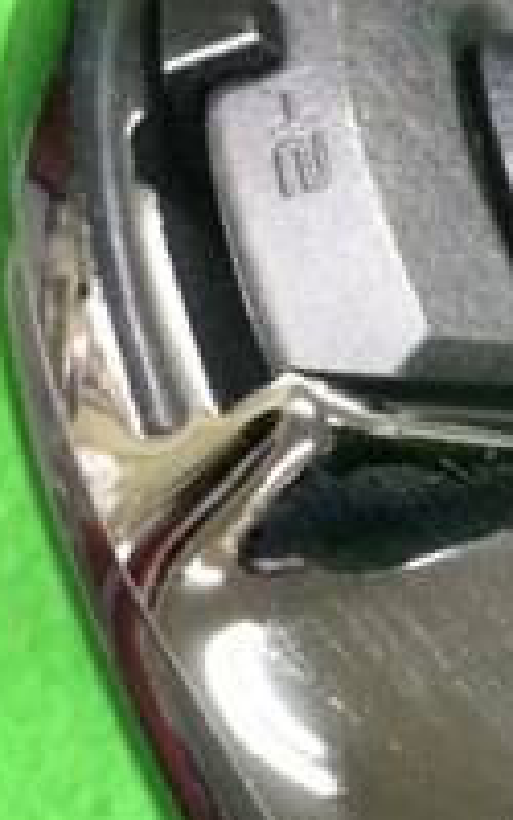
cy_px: 652
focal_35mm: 105
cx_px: 468
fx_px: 2349
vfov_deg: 19.6
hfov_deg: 12.4
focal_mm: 3.3
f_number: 2.4
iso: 200
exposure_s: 1/15
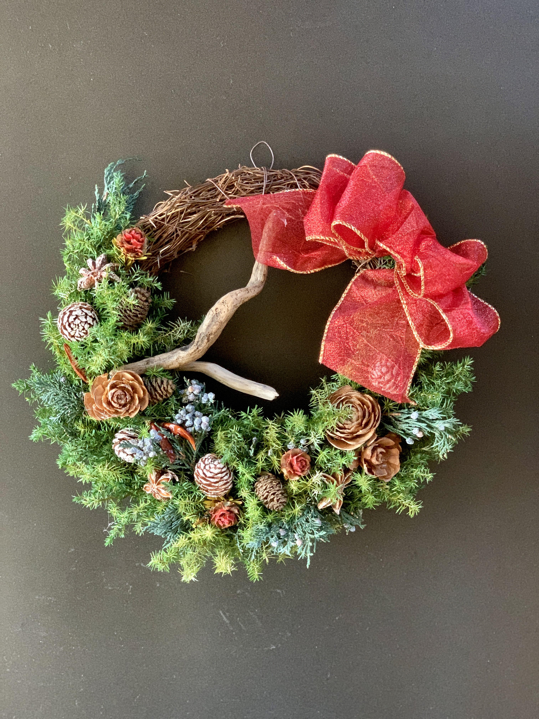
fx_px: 1080
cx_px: 270
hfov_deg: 28.0
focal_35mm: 52
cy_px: 360
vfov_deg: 36.8
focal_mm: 6
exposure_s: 1/40
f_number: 2.4
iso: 500
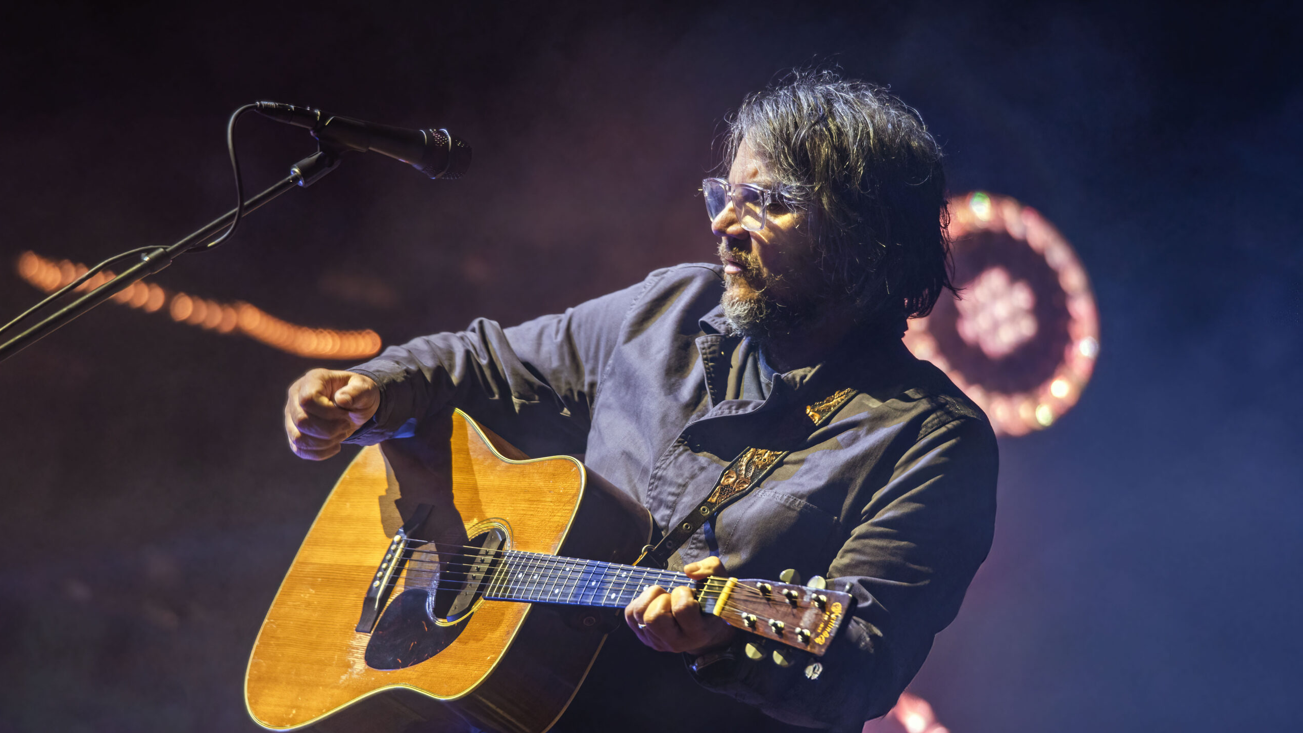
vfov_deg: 2.1
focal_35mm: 577
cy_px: 422
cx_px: 650
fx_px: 19937
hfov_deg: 3.7
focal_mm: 550
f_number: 6.3
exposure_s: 1/125
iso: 3200
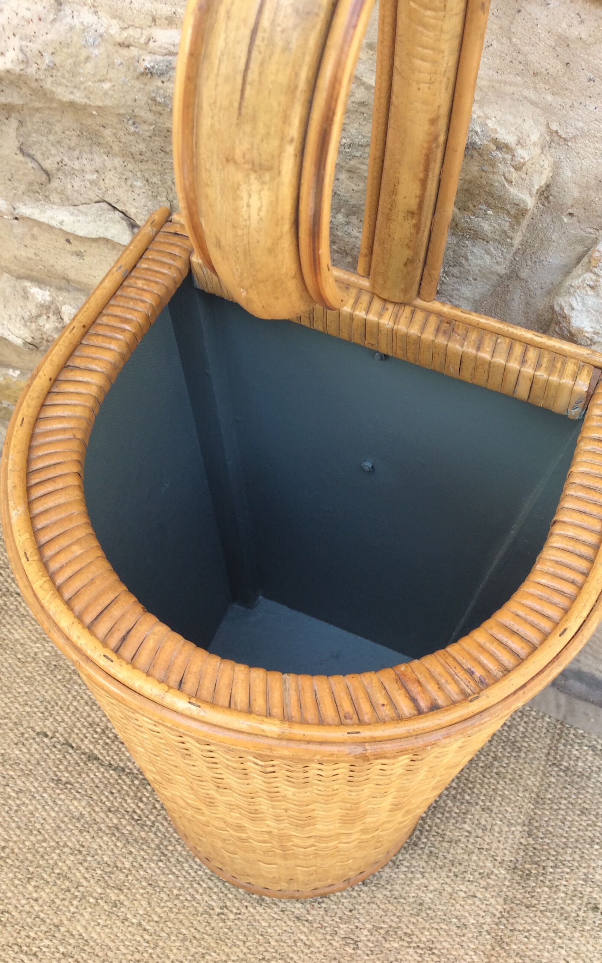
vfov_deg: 56.7
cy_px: 482
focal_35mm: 34
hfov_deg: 37.2
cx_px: 342
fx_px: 892
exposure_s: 1/131
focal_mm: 3.3
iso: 32
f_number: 2.4
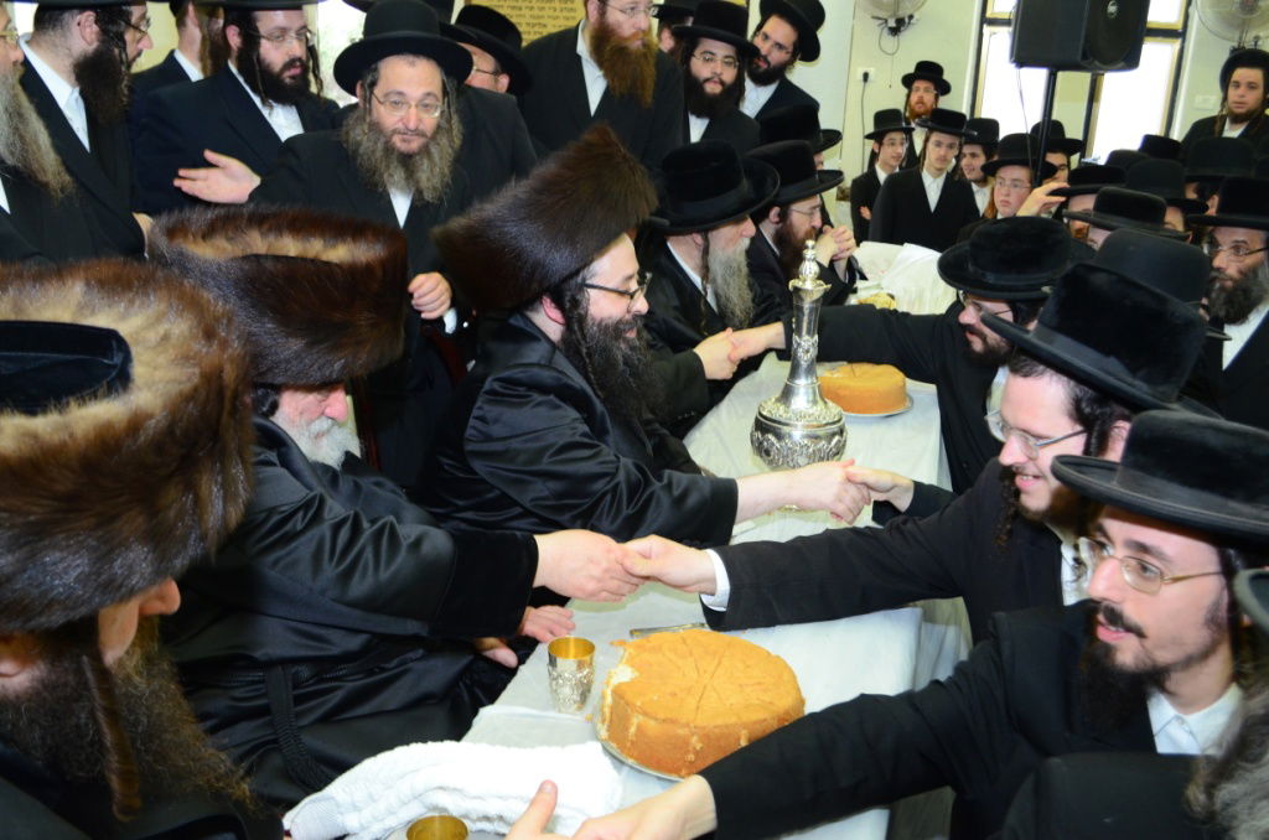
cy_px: 420
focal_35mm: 33
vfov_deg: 39.8
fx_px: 1161
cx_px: 634
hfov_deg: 57.3
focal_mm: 22
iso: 1250
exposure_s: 1/80
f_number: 5
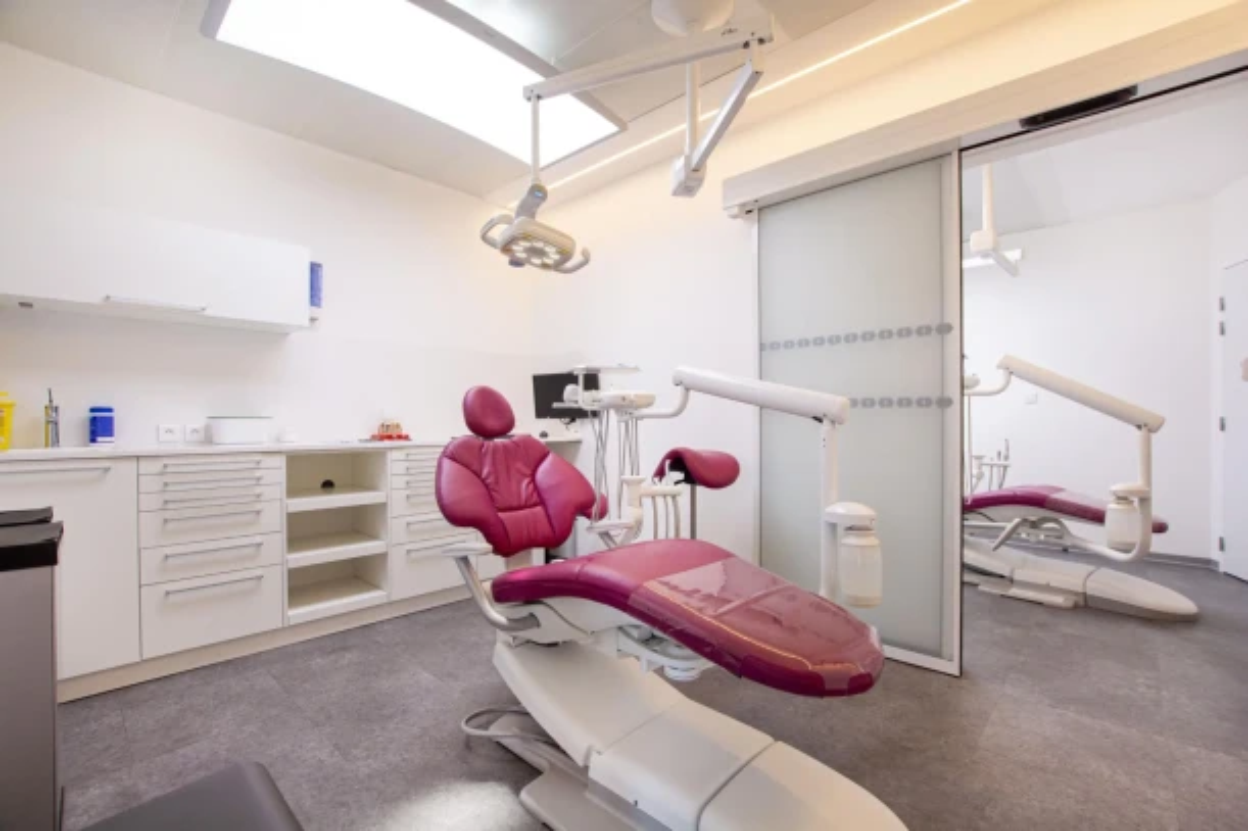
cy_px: 416
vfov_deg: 77.3
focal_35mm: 15
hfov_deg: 100.4
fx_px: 520
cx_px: 624
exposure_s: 1/80
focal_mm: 10
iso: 500
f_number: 5.6
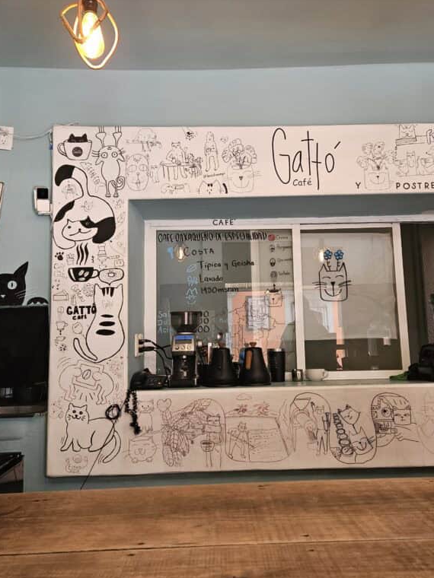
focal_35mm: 31
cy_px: 278
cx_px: 239
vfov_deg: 58.3
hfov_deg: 45.4
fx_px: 518
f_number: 1.8
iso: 250
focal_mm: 5.4
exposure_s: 1/120
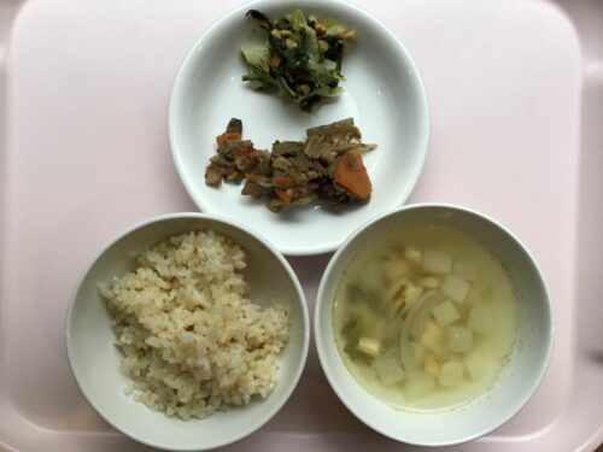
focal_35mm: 31
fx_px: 540
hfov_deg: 58.4
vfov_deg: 45.4
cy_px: 226
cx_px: 302
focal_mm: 3.3
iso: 25
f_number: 2.4
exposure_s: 1/40
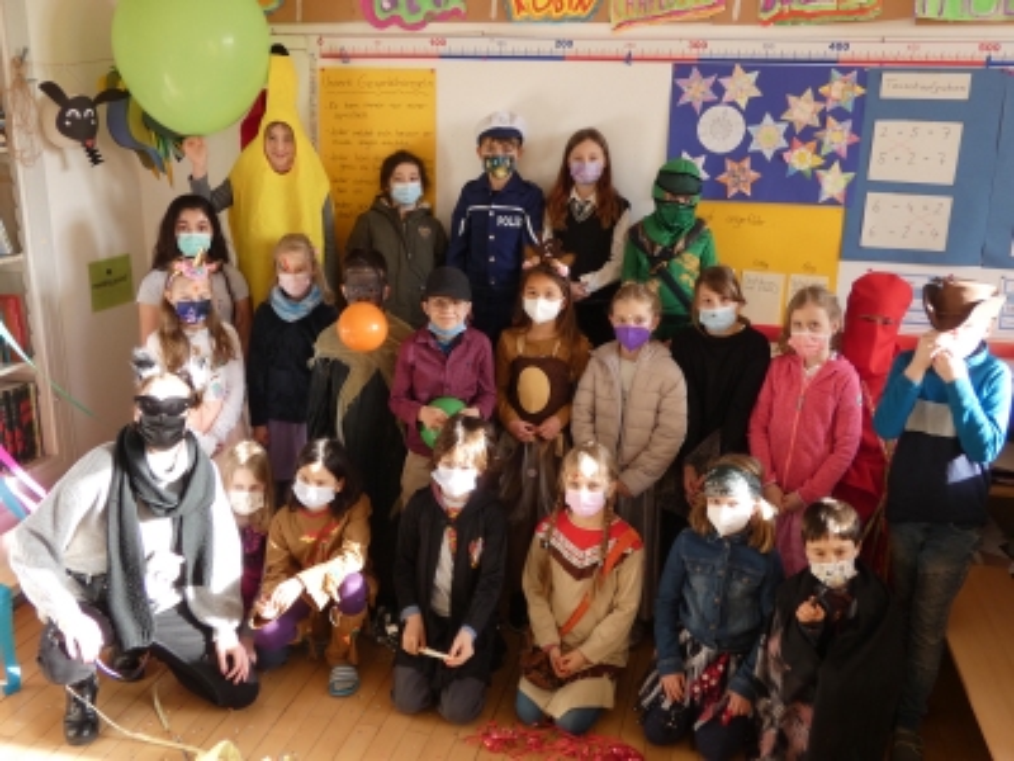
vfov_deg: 40.7
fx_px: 1025
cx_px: 507
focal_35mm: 35
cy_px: 380
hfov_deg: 52.6
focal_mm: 6.2
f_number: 3.4
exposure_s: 1/80
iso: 125
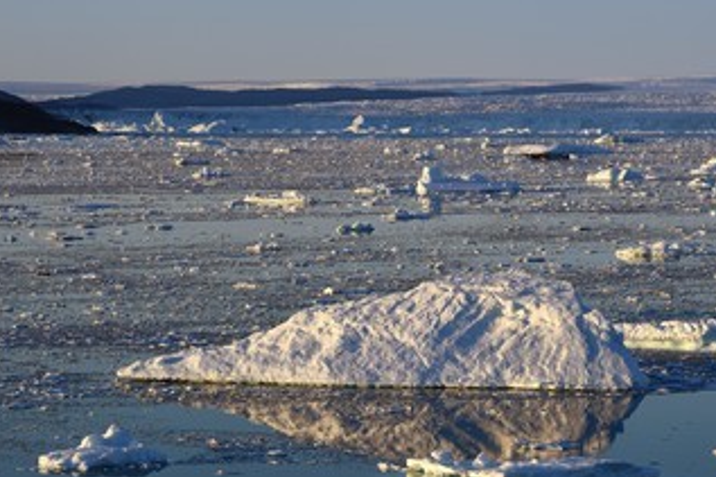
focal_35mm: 159
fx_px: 3161
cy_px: 285
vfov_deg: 8.6
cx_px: 452
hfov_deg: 12.9
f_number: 8
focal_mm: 120
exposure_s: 1/250
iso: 200
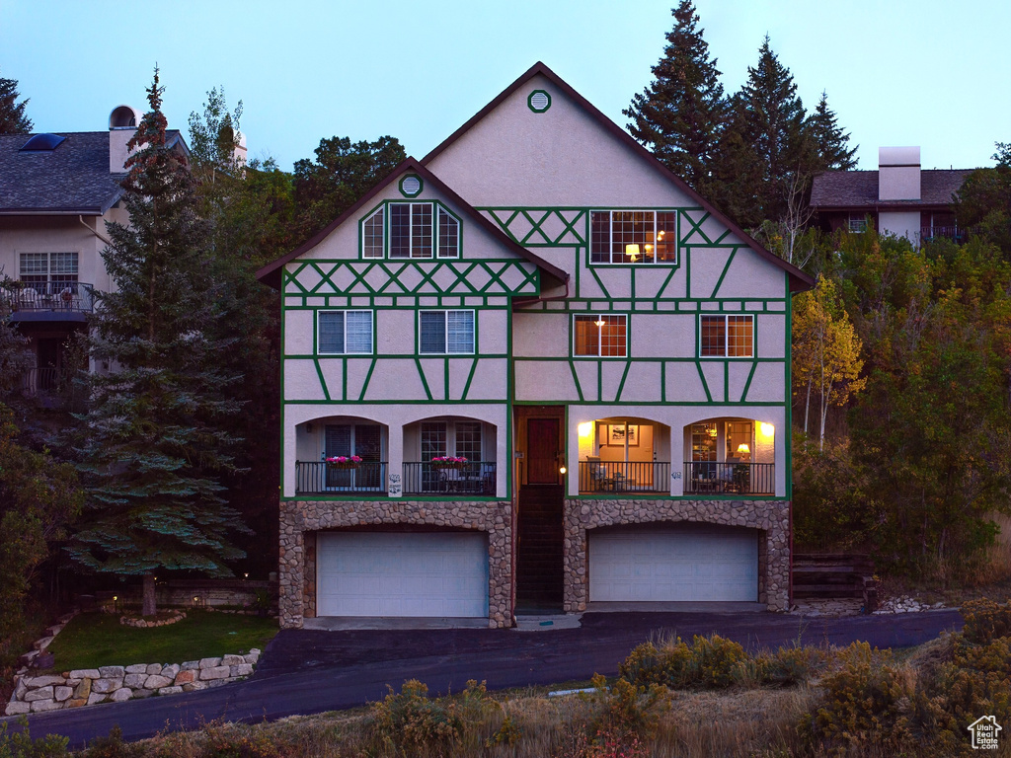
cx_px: 506
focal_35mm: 70
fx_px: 2044
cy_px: 379
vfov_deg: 21.0
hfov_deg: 27.8
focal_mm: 19.4
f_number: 2.8
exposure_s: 1/30
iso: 100
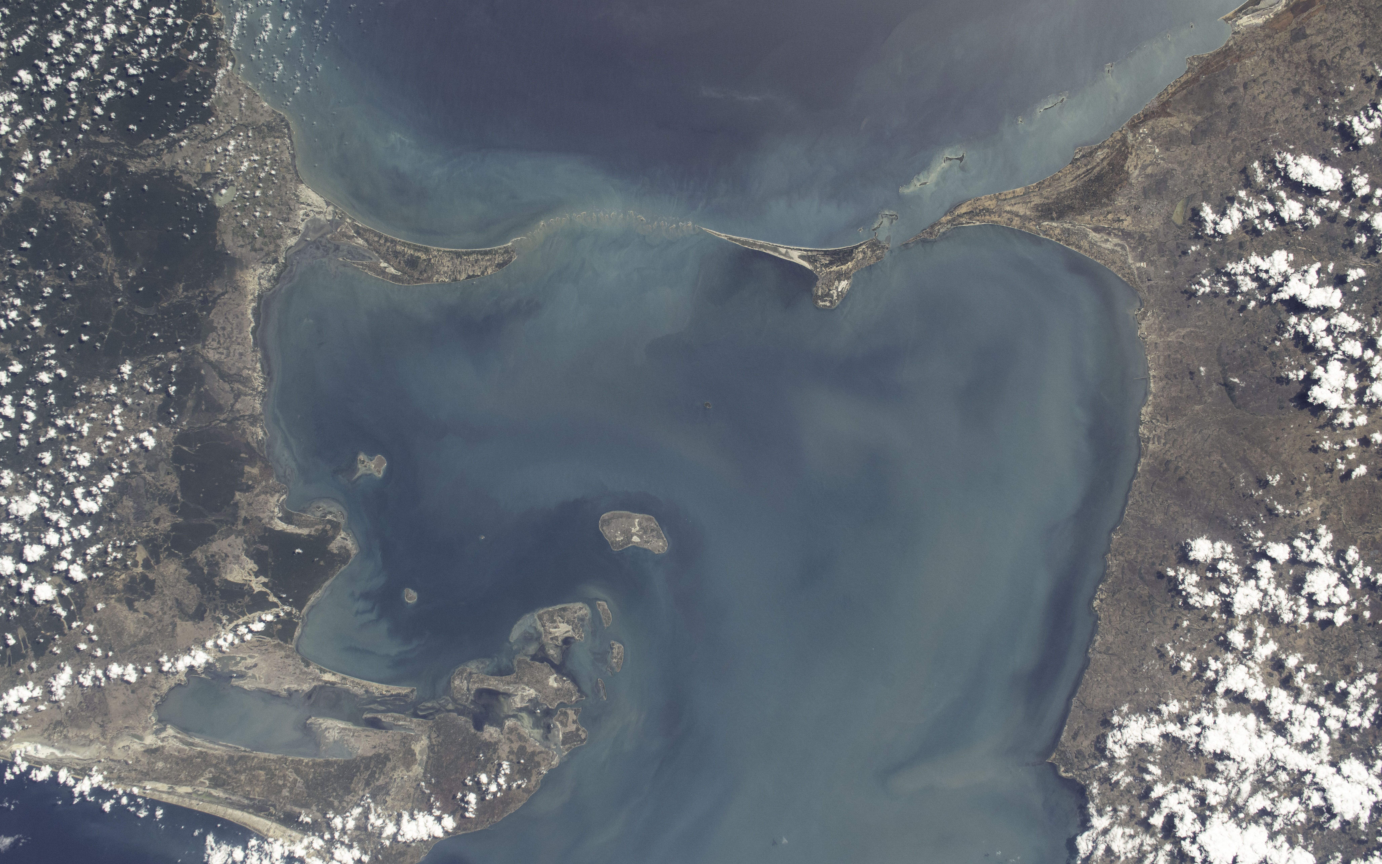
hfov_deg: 25.8
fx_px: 3013
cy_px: 415
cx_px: 687
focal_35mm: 80
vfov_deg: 16.3
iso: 500
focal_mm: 78
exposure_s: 1/2500
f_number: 8
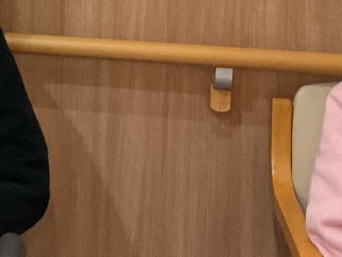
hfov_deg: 13.3
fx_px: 1275
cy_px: -141
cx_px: -327
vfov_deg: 11.0
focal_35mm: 129
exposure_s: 1/50
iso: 64
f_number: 1.8
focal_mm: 3
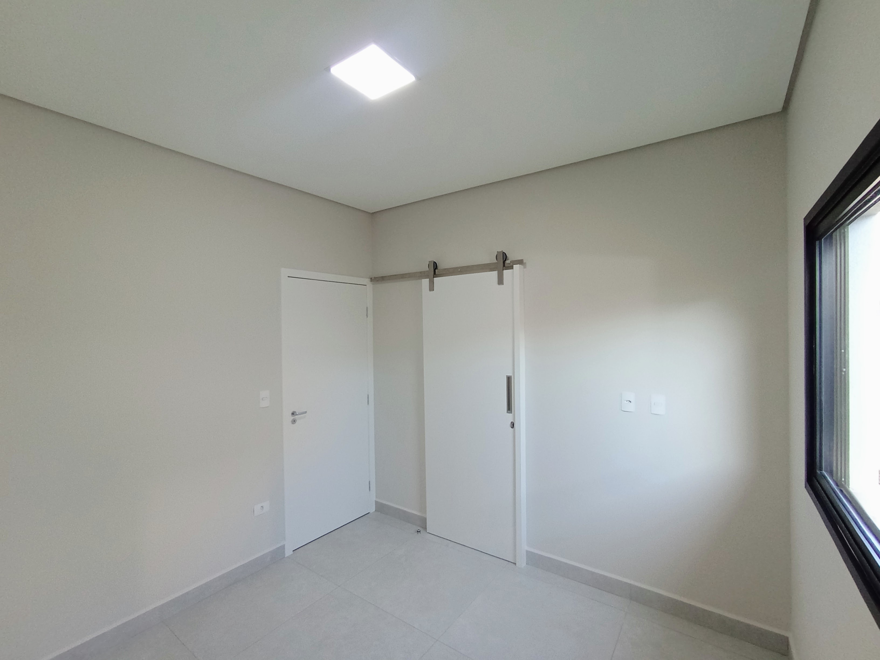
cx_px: 440
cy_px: 330
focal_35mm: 16
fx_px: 407
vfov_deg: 78.1
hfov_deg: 94.5
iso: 158
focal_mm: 1.65
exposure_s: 1/60
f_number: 2.2
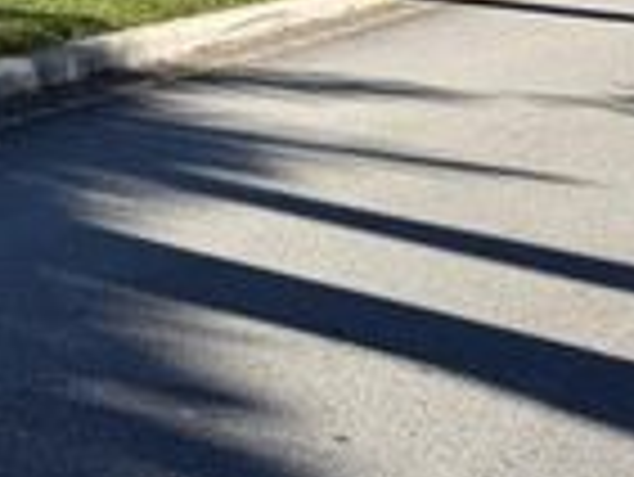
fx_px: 1558
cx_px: -355
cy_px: -304
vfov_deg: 15.6
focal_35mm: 85
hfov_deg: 19.6
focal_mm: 6.76
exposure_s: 1/3425
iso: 80
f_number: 1.78
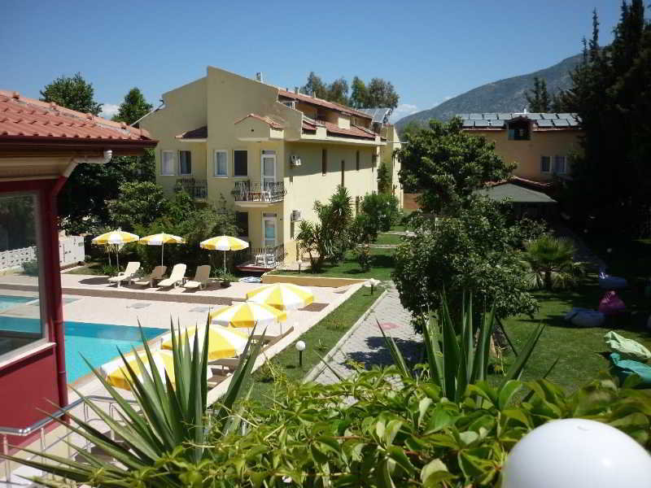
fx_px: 621
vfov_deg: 42.9
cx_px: 326
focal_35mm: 33
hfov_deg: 55.4
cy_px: 244
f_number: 8
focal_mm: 5.5
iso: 80
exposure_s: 1/200
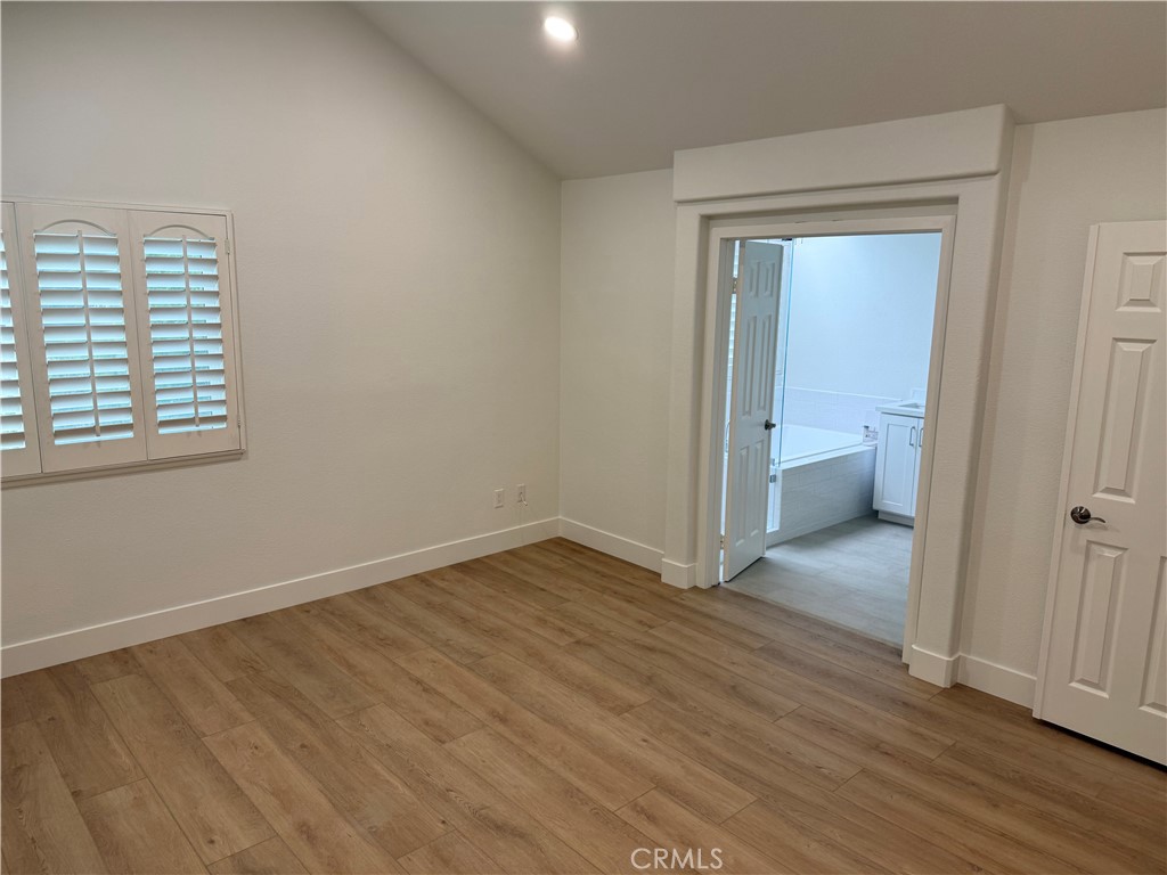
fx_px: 809
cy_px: 438
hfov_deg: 71.6
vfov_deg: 56.8
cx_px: 584
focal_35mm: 24
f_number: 1.78
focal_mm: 6.76
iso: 100
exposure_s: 1/120
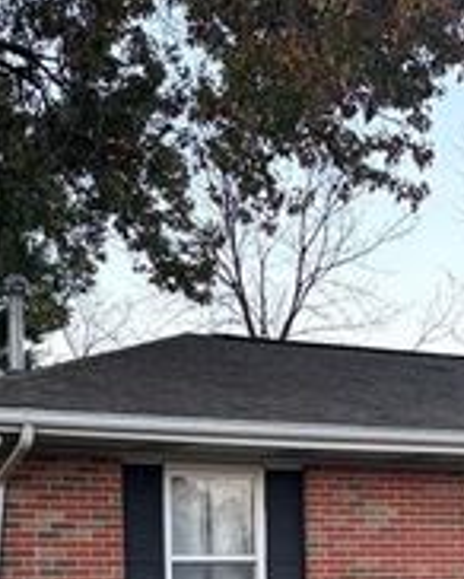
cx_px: 331
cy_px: 571
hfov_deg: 16.5
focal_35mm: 93
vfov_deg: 20.0
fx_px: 1594
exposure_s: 1/106
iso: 125
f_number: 1.6
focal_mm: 5.96
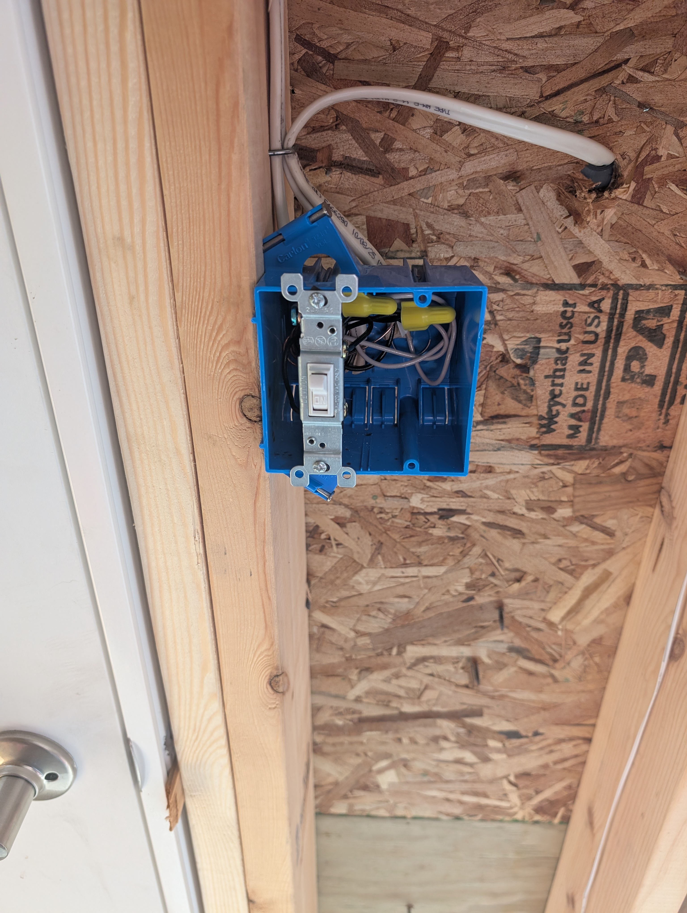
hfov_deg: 56.9
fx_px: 633
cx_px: 344
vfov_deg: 71.5
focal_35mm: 24
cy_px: 456
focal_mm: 6.9
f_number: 1.68
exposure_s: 1/282
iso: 139
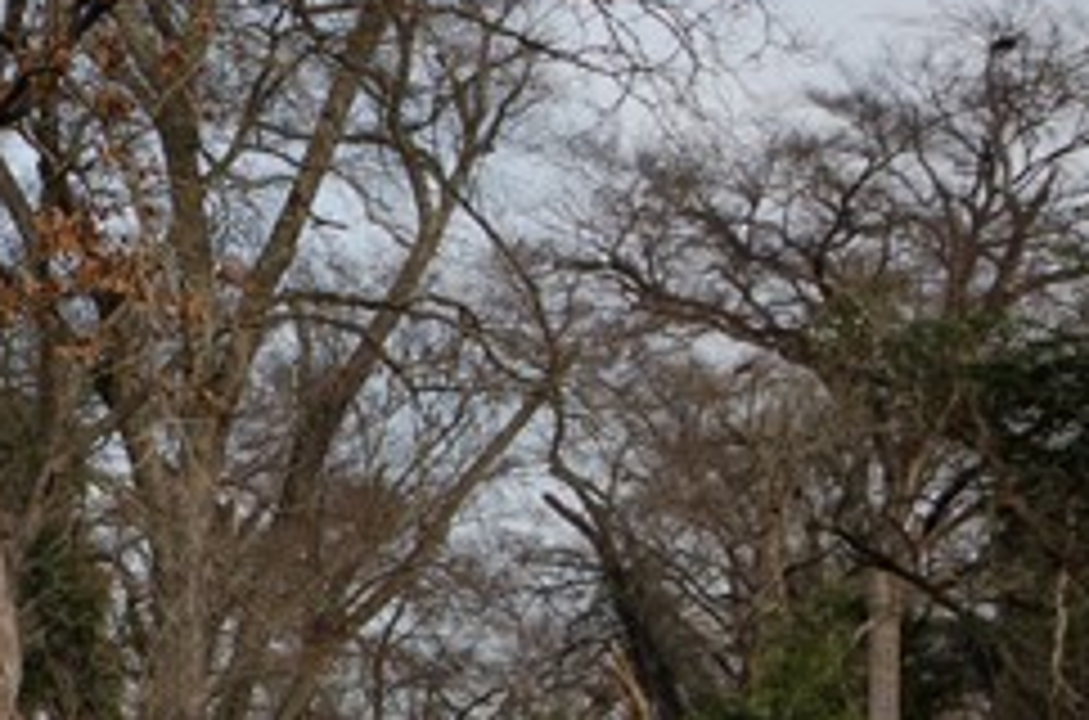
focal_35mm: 135
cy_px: 1123
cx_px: -1051
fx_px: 4073
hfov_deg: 13.2
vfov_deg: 9.8
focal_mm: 20
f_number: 8
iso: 100
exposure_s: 1/640
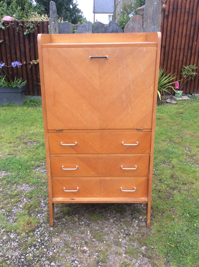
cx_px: 97
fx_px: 254
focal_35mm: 33
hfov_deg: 42.8
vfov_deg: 55.4
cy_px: 134
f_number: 2.4
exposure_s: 1/100
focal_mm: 3.3
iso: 32
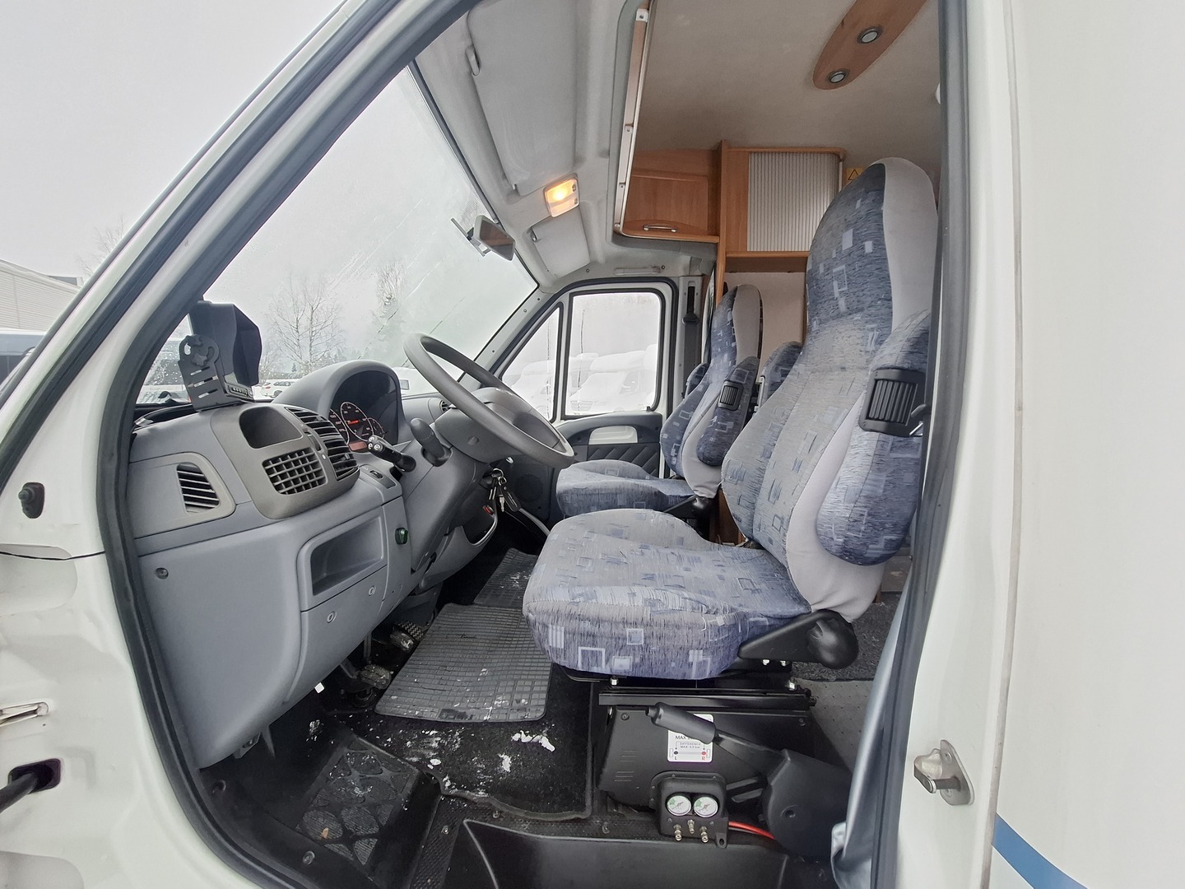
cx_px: 592
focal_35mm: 13
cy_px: 444
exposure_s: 1/50
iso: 160
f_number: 2.2
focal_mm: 1.74
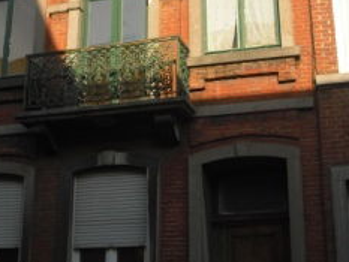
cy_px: 57
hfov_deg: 26.6
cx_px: 135
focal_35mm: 73
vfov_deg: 20.0
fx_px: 736
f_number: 5.6
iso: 64
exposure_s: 1/200
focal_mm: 6.2
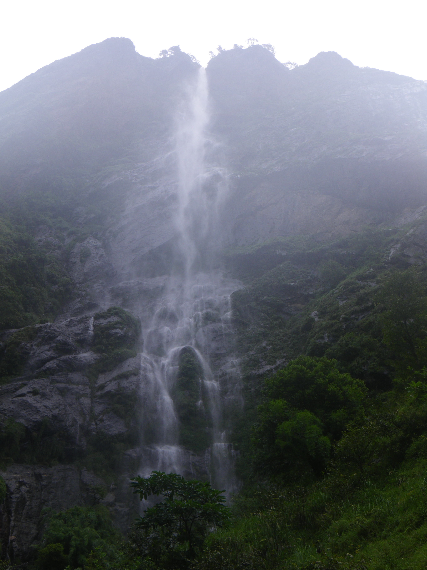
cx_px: 214
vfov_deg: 54.0
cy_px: 285
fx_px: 559
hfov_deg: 41.8
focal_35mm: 34
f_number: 4.6
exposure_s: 1/200
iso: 50
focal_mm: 6.1
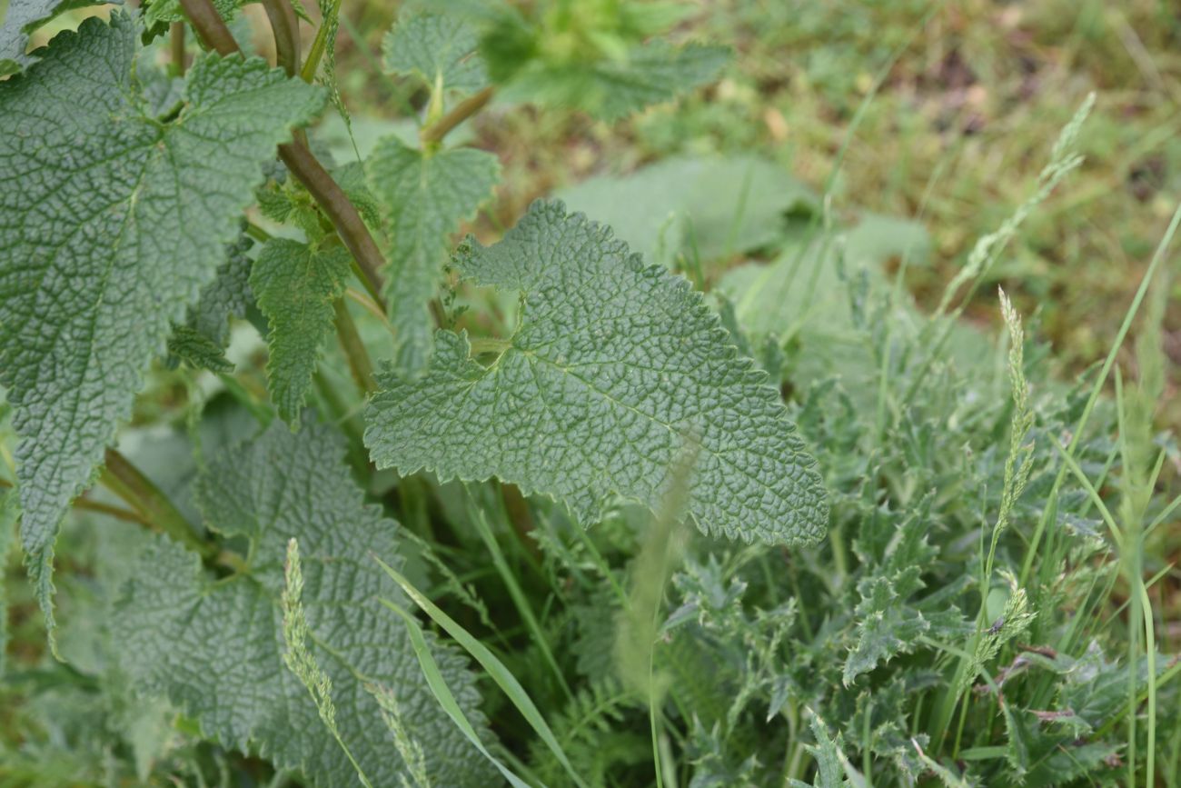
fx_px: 1837
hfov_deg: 35.6
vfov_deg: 24.2
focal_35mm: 56
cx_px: 590
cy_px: 394
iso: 500
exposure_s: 1/125
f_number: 9
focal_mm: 56
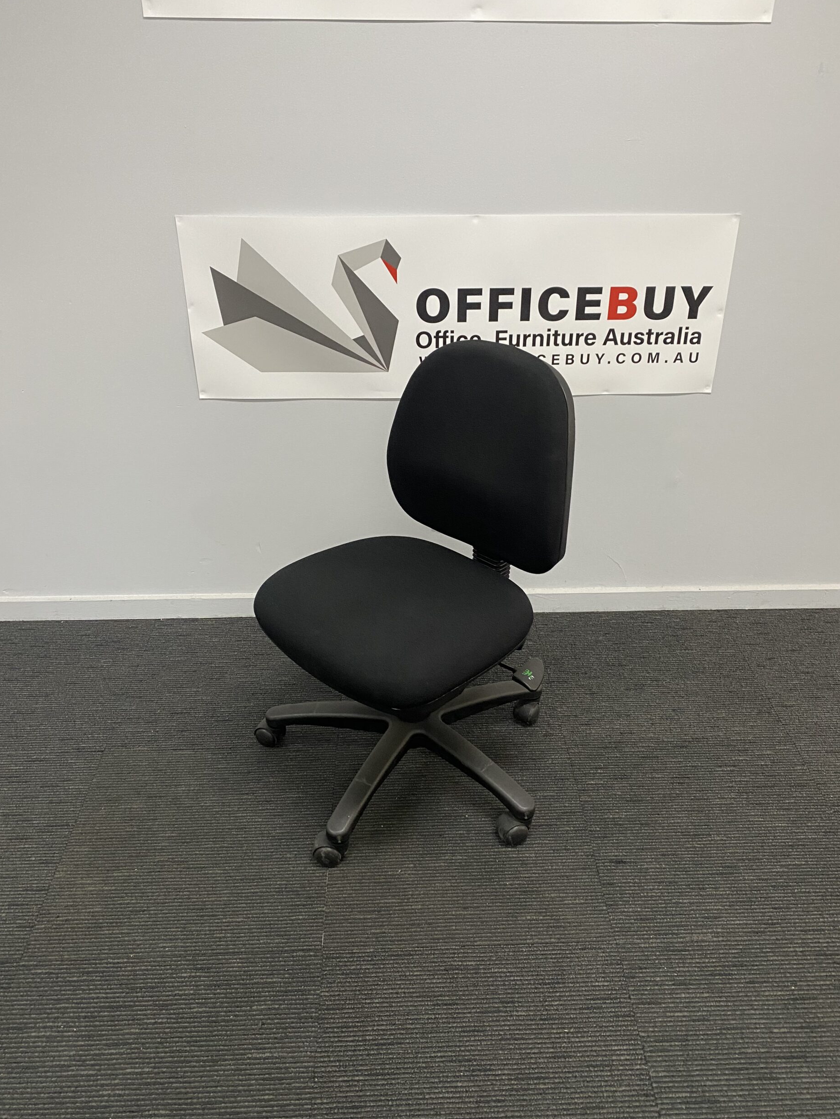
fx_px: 874
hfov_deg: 51.3
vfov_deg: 65.3
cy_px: 563
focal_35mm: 27
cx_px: 433
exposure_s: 1/50
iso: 160
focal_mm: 4.25
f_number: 1.8
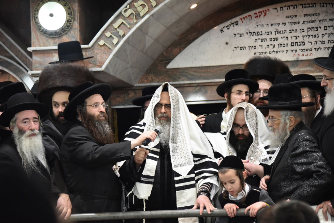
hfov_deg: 14.2
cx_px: 167
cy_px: 112
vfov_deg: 9.5
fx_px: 1345
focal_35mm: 145
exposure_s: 1/125
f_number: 5.6
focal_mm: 145
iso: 5000
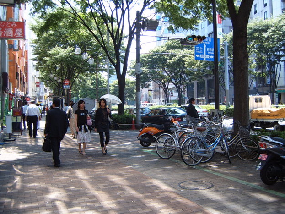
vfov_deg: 37.7
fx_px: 313
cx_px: 146
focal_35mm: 38
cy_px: 105
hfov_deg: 49.0
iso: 63
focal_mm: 6.2
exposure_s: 1/180
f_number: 2.9
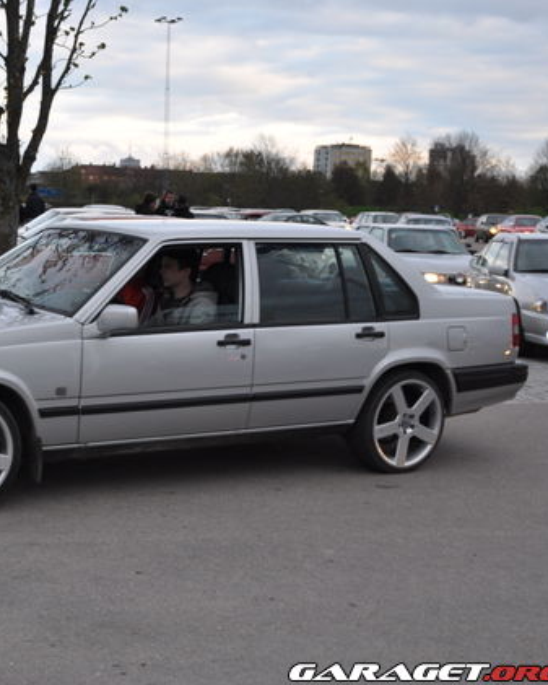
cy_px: 342
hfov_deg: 25.5
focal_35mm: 58
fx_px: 1170
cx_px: 47
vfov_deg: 32.6
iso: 400
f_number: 5
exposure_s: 1/100
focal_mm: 27
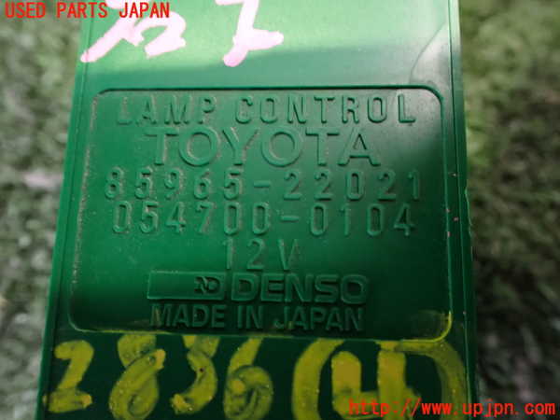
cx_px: 280
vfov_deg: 46.8
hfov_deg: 60.0
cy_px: 210
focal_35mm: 30
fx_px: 485
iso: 1250
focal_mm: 5.4
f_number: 2.3
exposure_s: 1/30
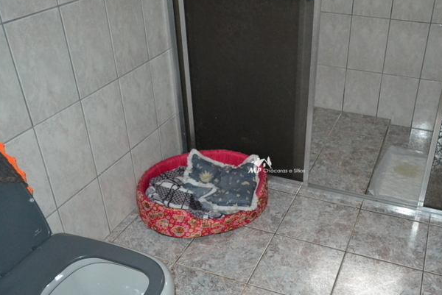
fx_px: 442
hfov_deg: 52.6
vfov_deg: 36.9
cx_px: 273
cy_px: 162
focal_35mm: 36
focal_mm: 18
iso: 3200
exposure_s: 1/60
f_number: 3.5
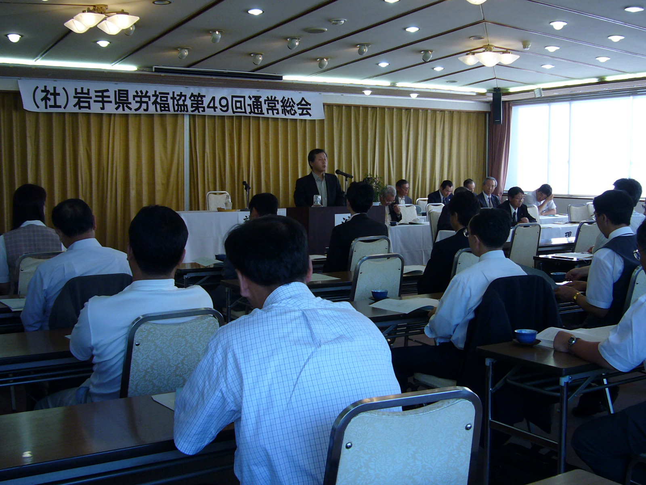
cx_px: 323
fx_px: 821
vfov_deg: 32.9
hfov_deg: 42.9
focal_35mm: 44
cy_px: 242
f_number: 2.9
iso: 80
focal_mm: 5.2
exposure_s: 1/80
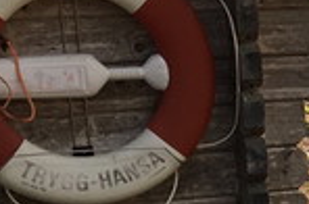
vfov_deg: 6.8
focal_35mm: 196
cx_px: 733
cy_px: 356
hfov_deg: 9.4
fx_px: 1679
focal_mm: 4.15
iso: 25
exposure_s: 1/444
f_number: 2.2
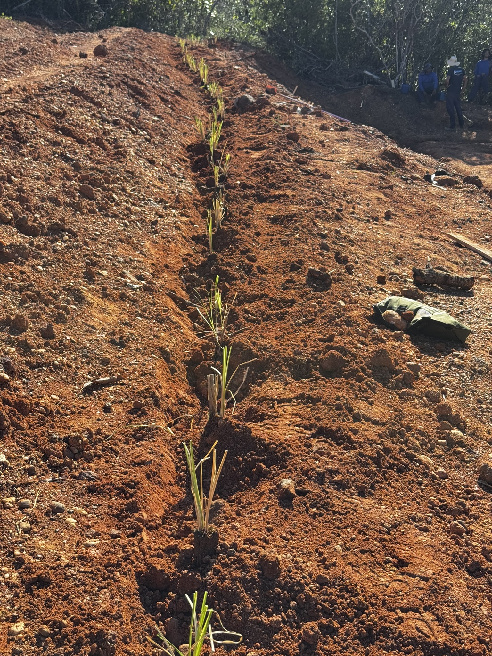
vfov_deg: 39.7
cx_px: 246
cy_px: 328
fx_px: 910
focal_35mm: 48
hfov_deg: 30.3
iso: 64
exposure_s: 1/939
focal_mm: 6.76
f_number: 1.78
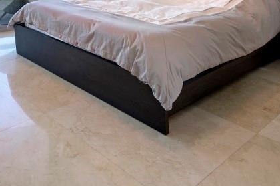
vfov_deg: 28.6
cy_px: -43
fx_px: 311
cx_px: 33
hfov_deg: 44.5
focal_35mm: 40
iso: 100
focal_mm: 14
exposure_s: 1/2.5
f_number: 10
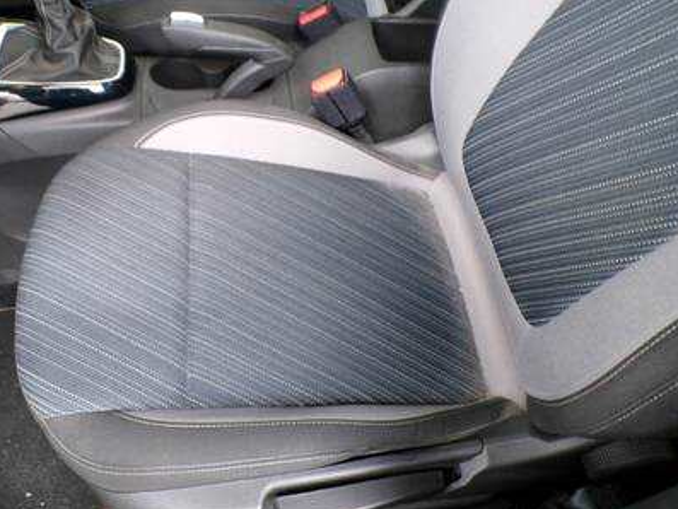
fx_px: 568
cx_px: 283
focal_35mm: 29
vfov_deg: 48.0
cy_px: 306
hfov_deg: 61.3
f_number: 3
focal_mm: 4.3
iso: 446
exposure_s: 1/17
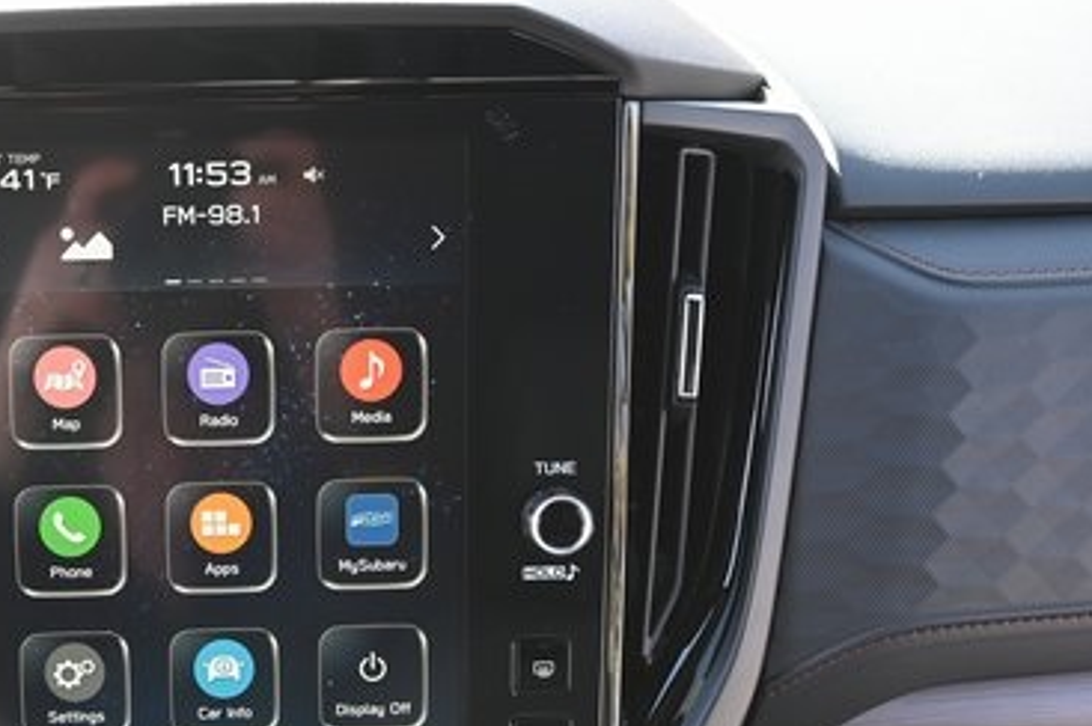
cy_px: 568
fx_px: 1849
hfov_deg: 31.9
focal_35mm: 61
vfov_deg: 22.0
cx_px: 199
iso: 640
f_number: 10
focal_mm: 35
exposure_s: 1/30
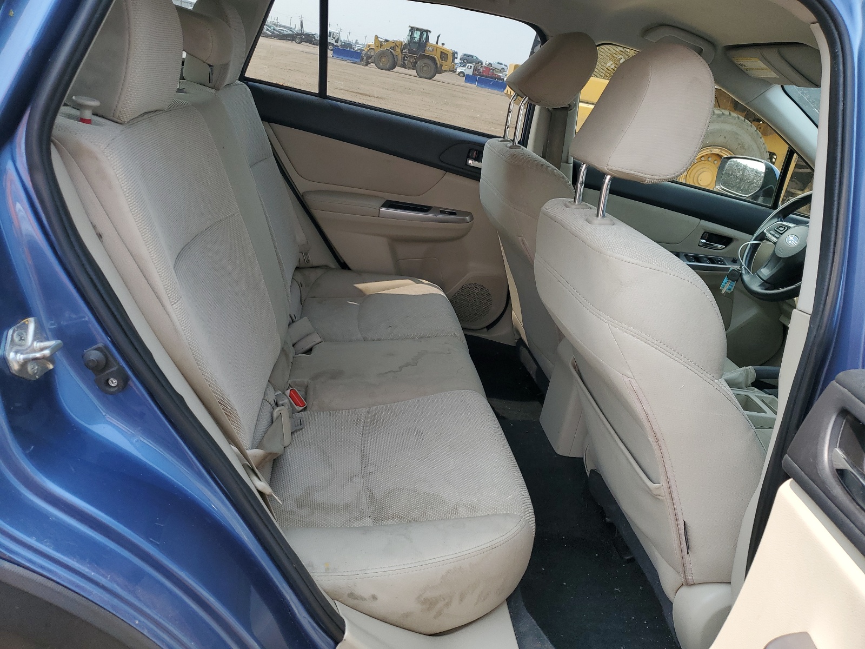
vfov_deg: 53.1
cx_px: 432
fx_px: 650
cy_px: 324
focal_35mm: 26
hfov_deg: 67.3
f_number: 1.5
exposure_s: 1/769
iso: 50
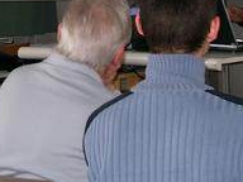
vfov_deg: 8.9
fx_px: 1144
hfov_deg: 12.1
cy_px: -78
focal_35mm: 163
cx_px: 62
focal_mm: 10.2
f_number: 3
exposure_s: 1/60
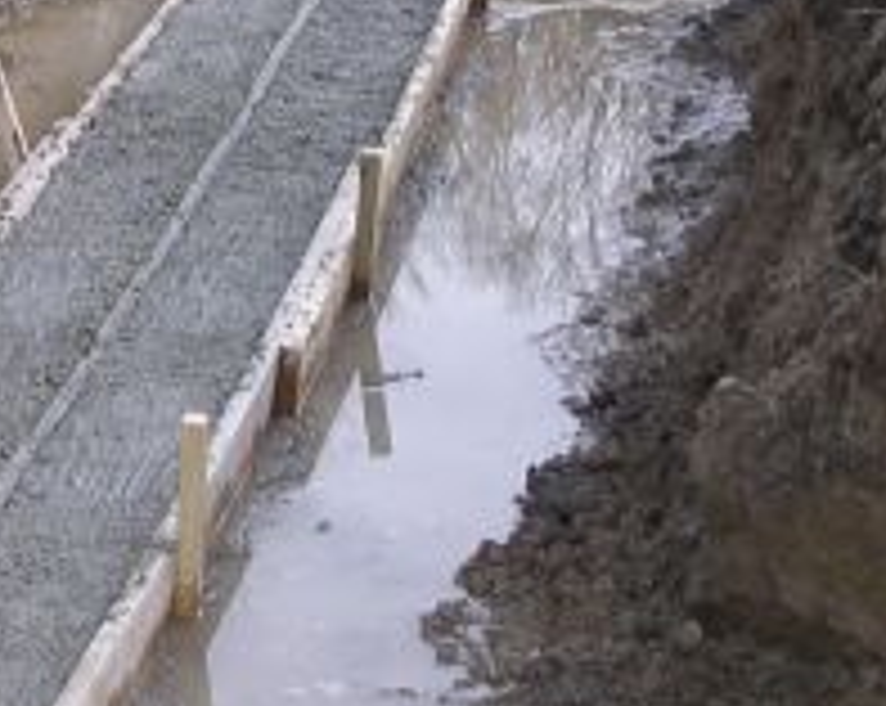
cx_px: 108
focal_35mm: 147
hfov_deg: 13.0
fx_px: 3849
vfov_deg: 10.4
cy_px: -49
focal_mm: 7.8
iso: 80
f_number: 2.8
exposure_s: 1/50
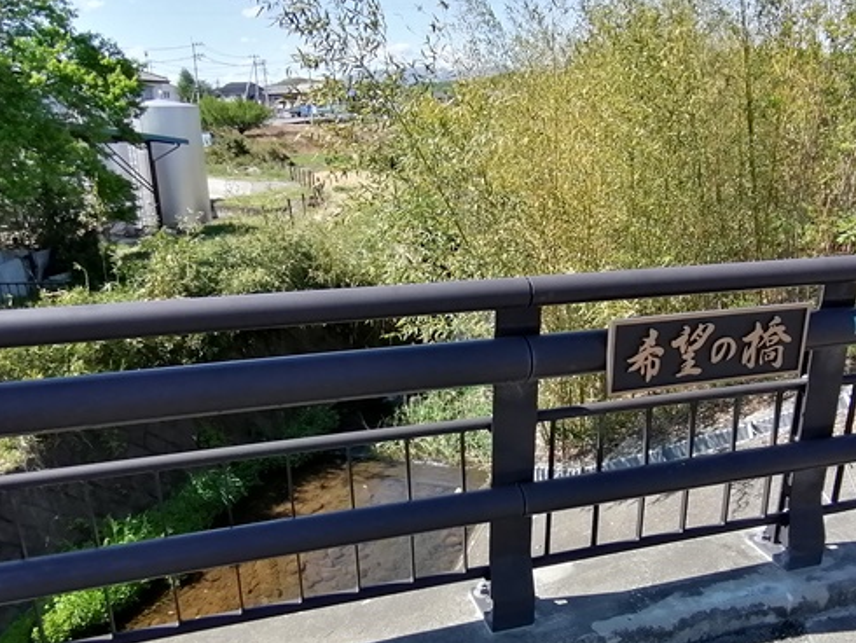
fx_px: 792
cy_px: 379
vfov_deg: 44.0
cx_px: 476
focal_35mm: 32
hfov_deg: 56.7
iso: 50
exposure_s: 1/679
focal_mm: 2.7
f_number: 2.4
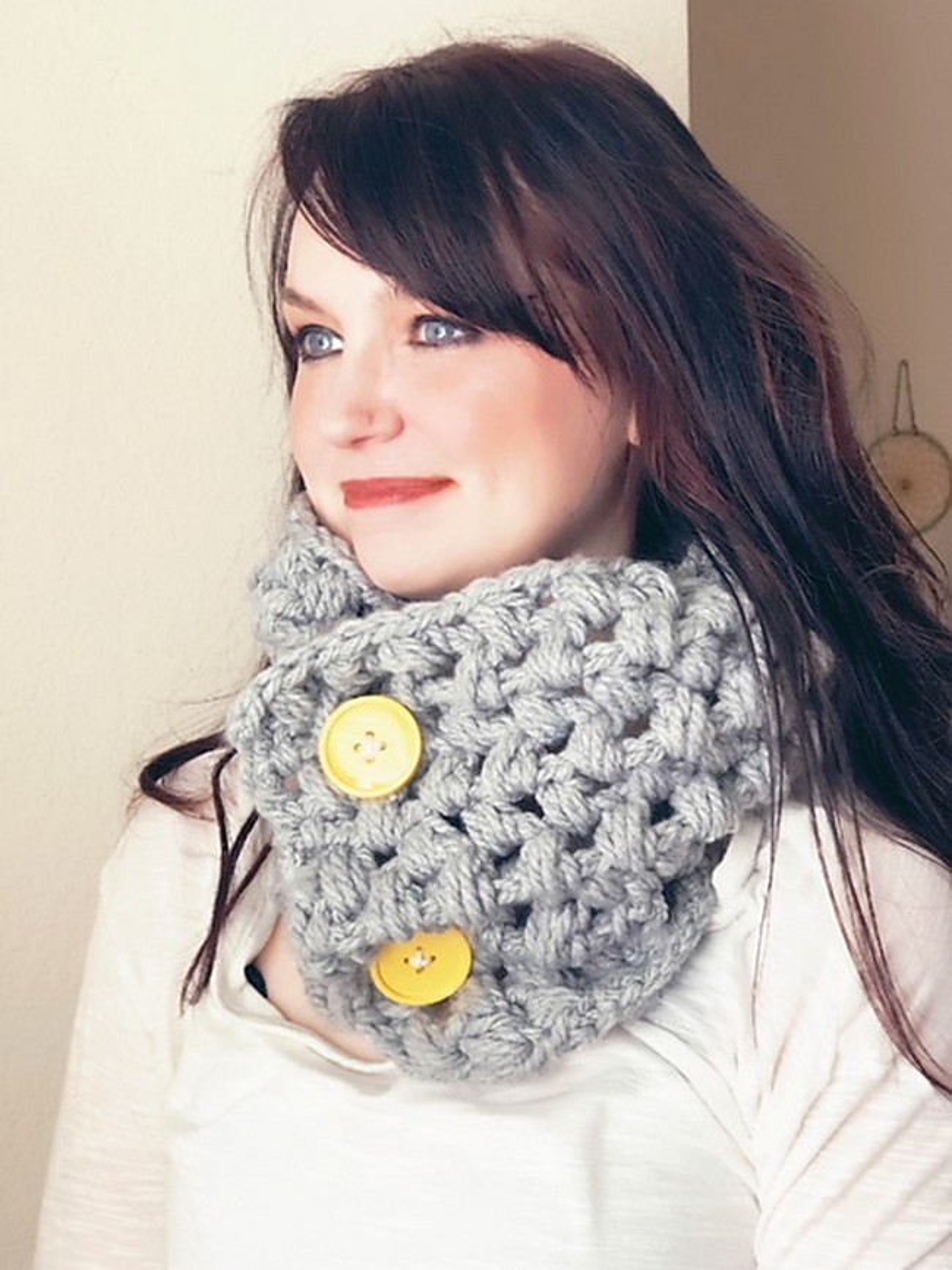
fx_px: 2091
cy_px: 635
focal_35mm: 57
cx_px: 476
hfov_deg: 25.7
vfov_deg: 33.8
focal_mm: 6.6
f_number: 2.8
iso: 200
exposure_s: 1/120
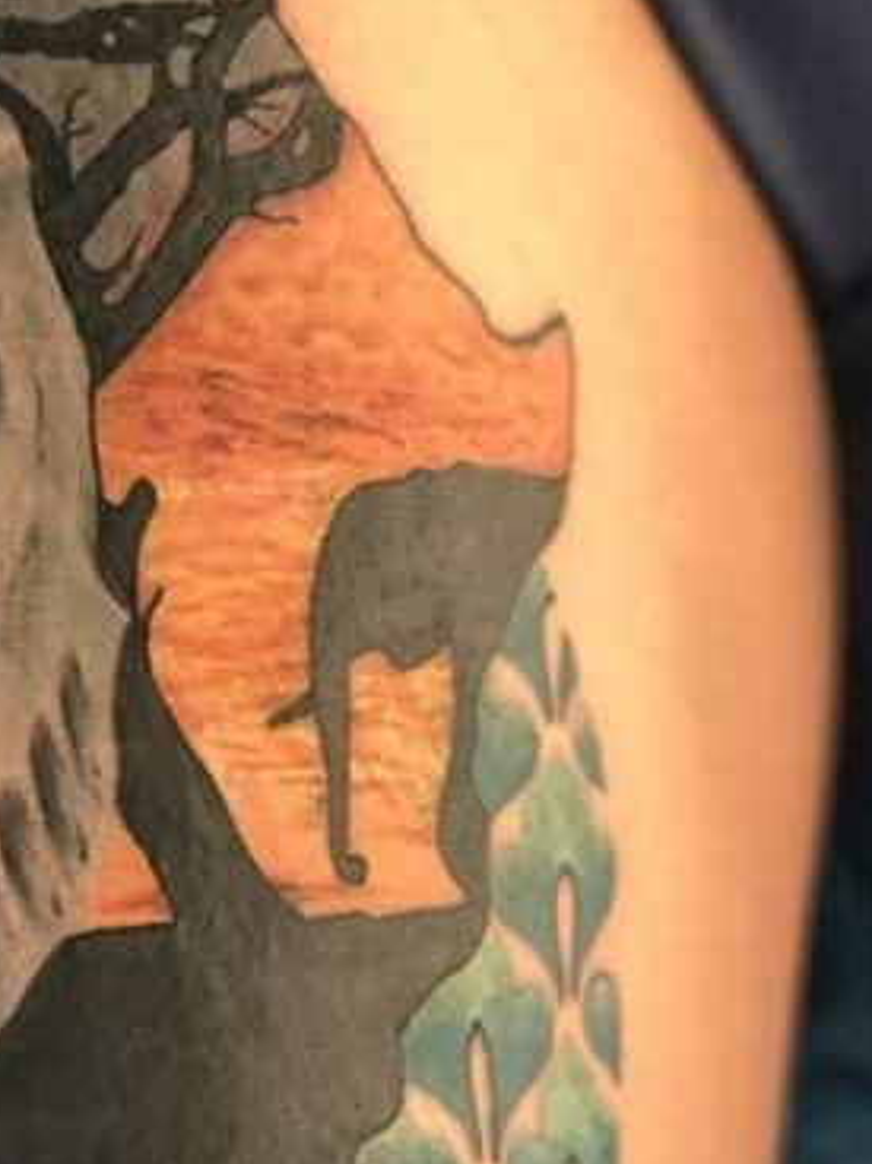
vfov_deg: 12.4
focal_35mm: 159
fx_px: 5344
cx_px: 76
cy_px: 977
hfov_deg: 9.3
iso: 160
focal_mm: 6.6
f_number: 2.8
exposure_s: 1/35
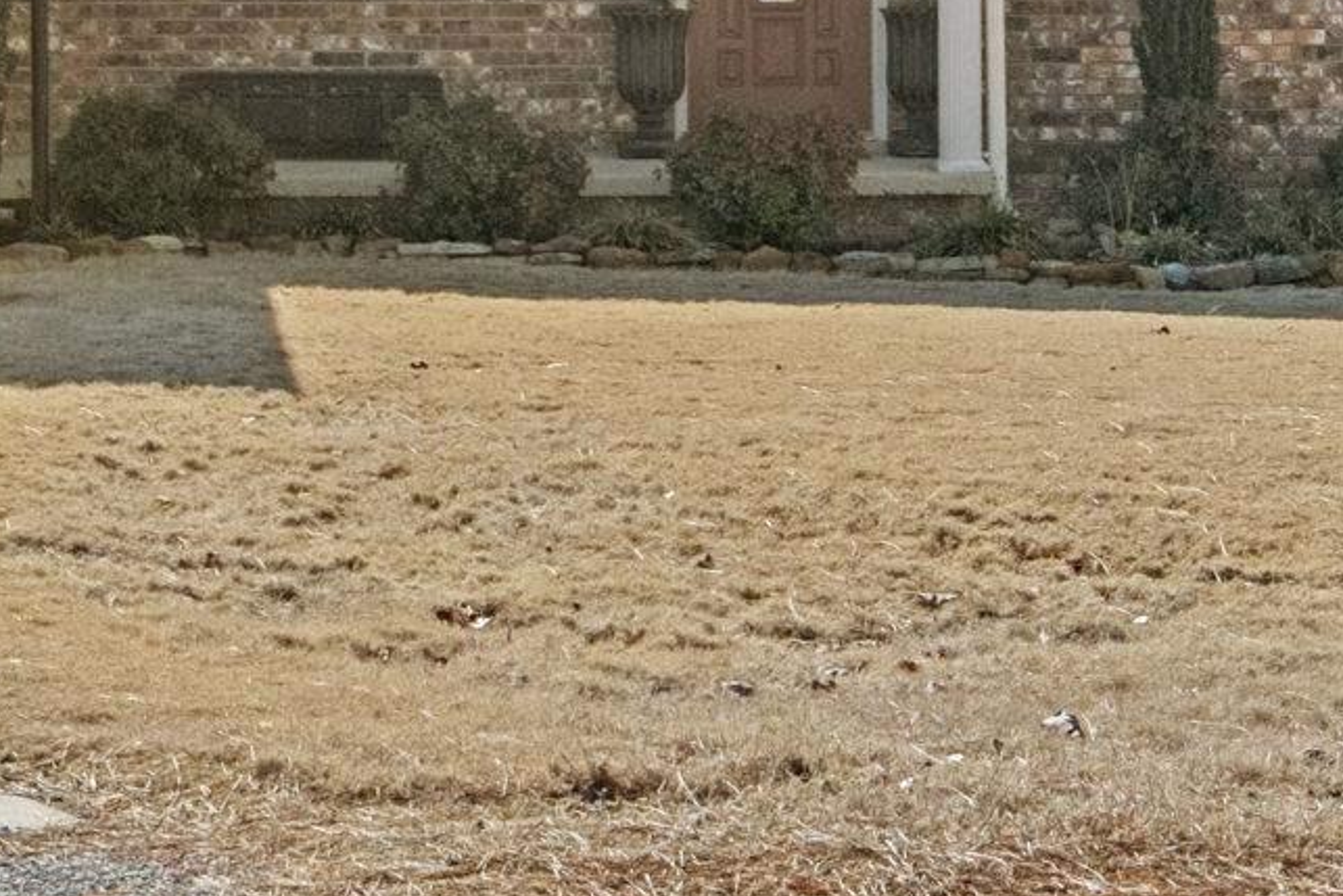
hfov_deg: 14.6
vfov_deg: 9.7
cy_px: -145
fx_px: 5224
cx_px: 616
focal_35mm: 140
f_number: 8
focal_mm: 24
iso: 400
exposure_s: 1/125
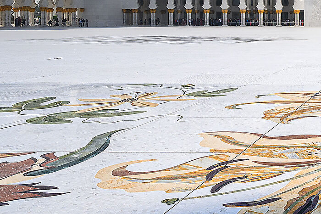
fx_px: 428
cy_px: -69
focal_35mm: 48
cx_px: 426
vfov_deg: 24.3
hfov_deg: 31.1
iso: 200
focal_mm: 14
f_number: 10
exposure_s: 1/1250
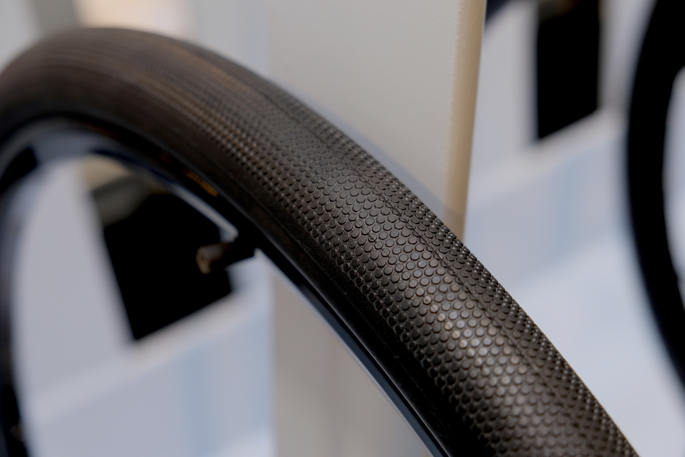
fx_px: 1065
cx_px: 342
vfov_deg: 24.2
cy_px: 228
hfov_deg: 35.6
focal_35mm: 56
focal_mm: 37.4
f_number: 3.6
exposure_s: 1/60
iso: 500
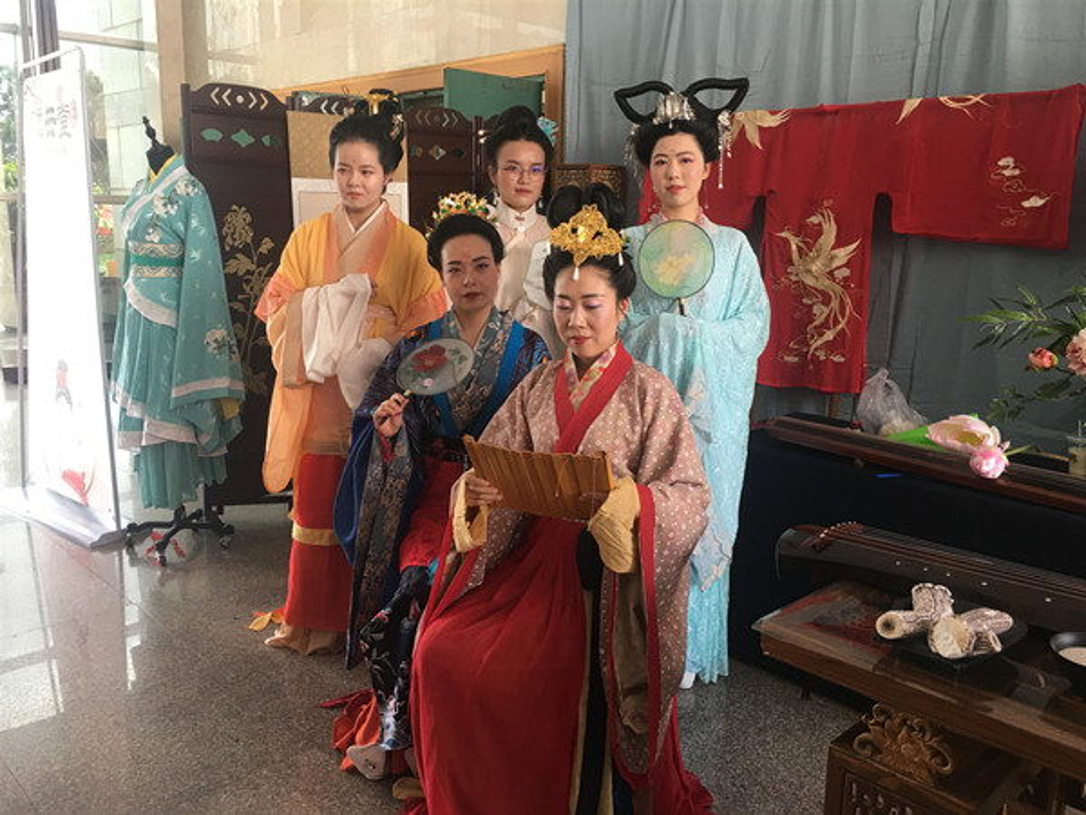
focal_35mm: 29
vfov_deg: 48.2
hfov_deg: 61.7
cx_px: 543
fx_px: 910
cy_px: 408
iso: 40
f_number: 2.2
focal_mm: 4.15
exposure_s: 1/33
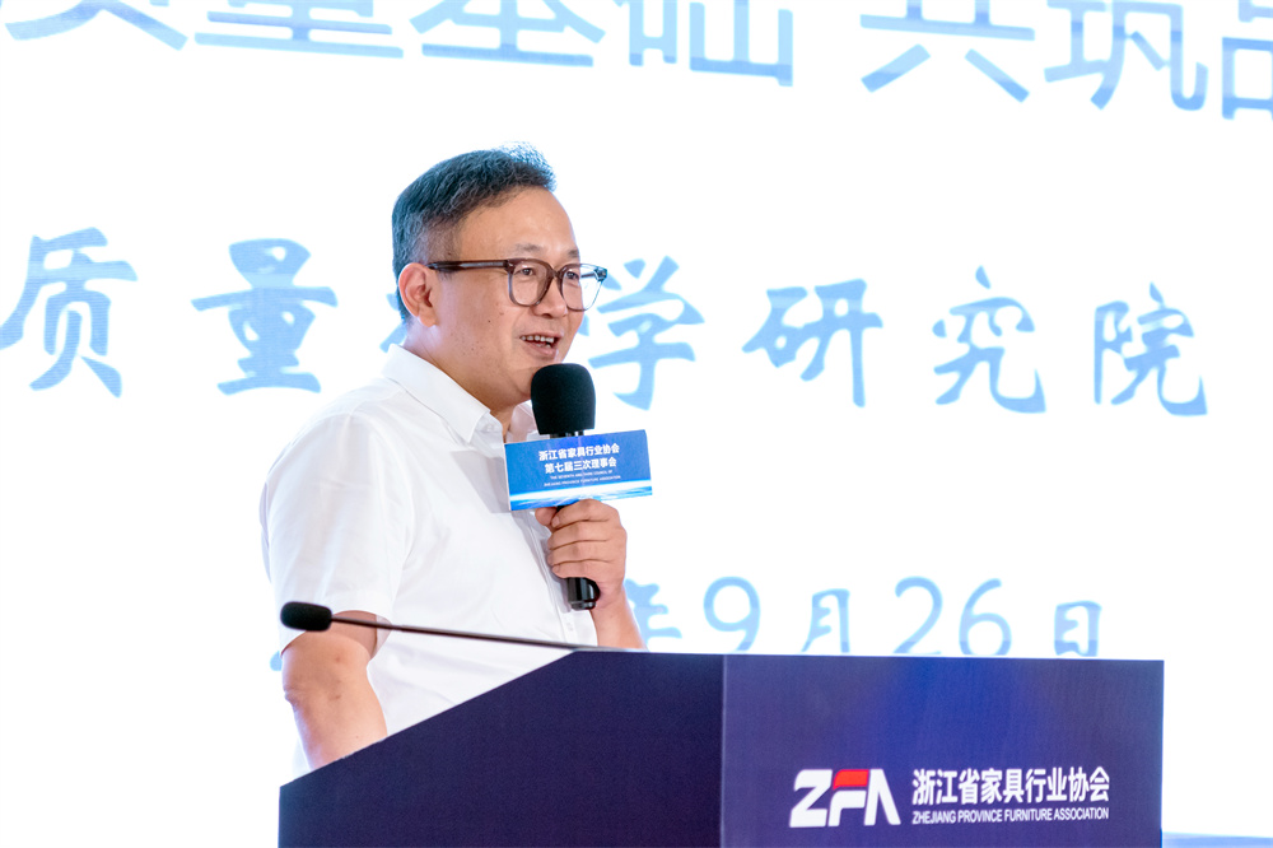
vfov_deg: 8.7
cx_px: 636
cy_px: 424
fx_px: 5550
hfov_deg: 13.1
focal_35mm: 157
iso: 3200
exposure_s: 1/200
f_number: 4
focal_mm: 105
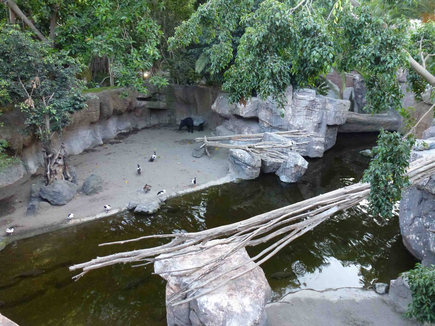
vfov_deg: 56.8
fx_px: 302
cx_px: 218
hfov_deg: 71.6
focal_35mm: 24
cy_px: 163
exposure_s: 1/40
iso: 400
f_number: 3.3
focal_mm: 4.3
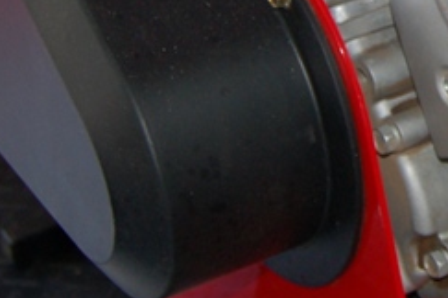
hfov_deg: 18.2
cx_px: 555
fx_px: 1317
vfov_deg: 12.4
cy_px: -114
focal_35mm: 106
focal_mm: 19
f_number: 3.5
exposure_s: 1/60
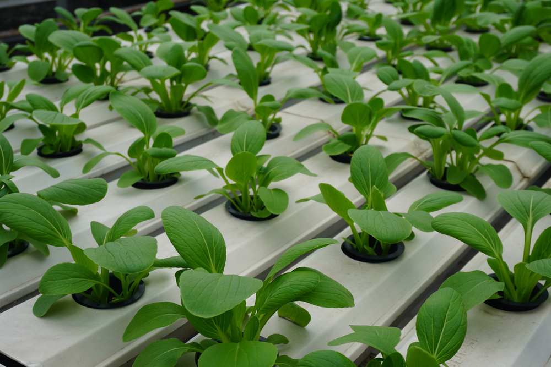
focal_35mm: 46
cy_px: 184
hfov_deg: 42.3
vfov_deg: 29.0
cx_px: 276
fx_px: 712
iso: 100
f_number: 9
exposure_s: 1/100
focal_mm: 31
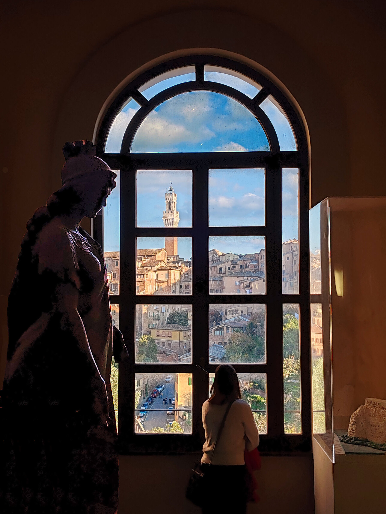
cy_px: 257
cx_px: 193
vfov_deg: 42.1
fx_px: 669
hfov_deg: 32.2
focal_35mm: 45
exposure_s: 1/210
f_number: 1.9
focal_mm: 6.12
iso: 50
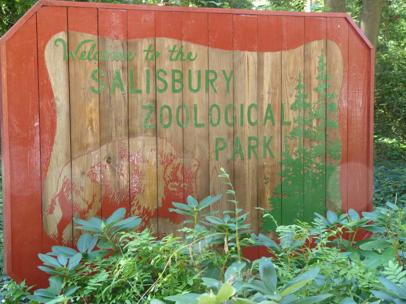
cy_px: 152
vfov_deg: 23.3
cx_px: 203
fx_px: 739
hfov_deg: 30.7
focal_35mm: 63
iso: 400
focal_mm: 11.3
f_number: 3.3
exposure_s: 1/60
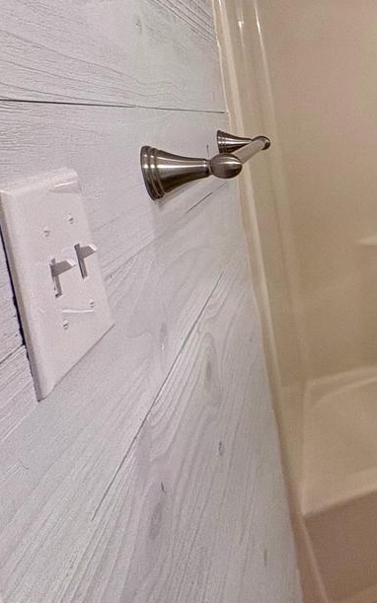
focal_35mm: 35
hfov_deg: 20.9
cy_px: 177
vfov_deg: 53.6
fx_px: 575
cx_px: 710
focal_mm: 2.22
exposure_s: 1/60
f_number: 2.2
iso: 125
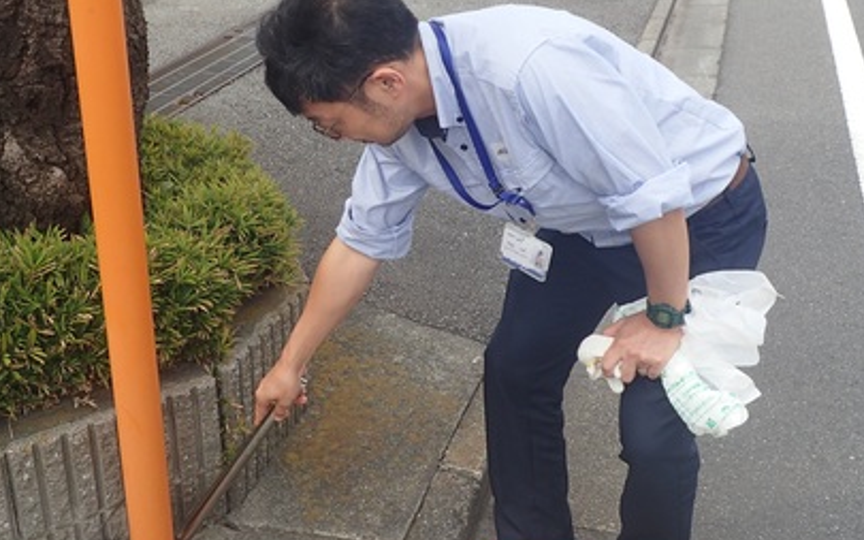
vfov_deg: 29.0
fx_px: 1036
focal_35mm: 44
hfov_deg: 45.2
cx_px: 390
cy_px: 190
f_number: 3.2
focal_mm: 5.14
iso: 100
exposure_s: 1/500
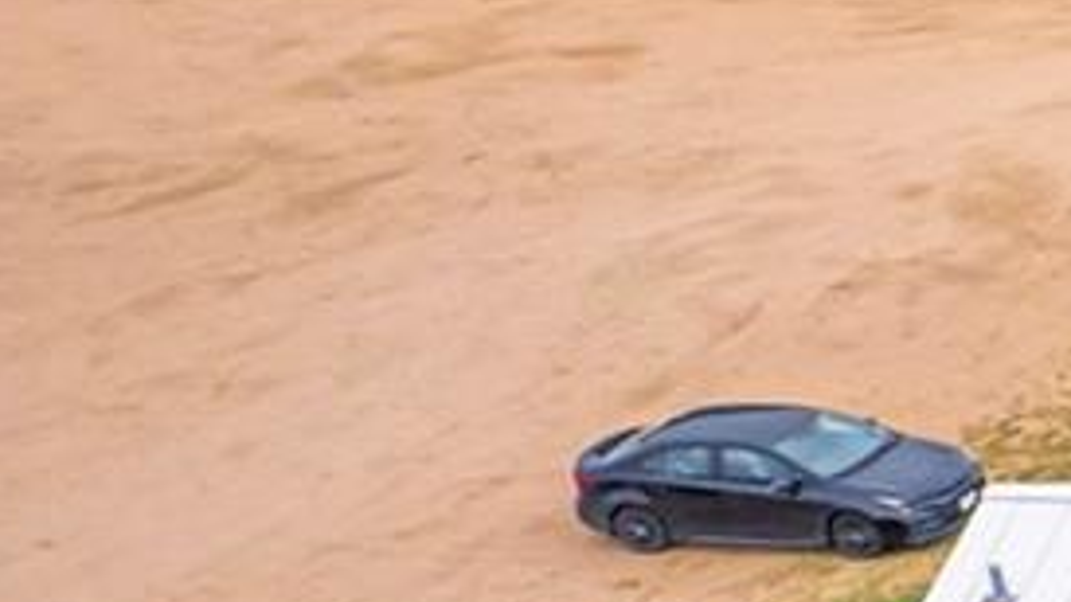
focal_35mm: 172
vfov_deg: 7.0
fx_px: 4884
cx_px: 3960
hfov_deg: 8.4
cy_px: 450
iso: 130
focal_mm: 8.38
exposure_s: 1/1000
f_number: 2.8
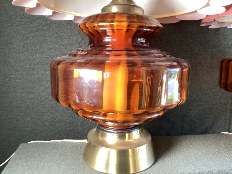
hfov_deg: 58.3
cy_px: 87
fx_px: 208
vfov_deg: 45.4
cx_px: 116
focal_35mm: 31
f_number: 2.4
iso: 125
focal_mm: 3.3
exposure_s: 1/60
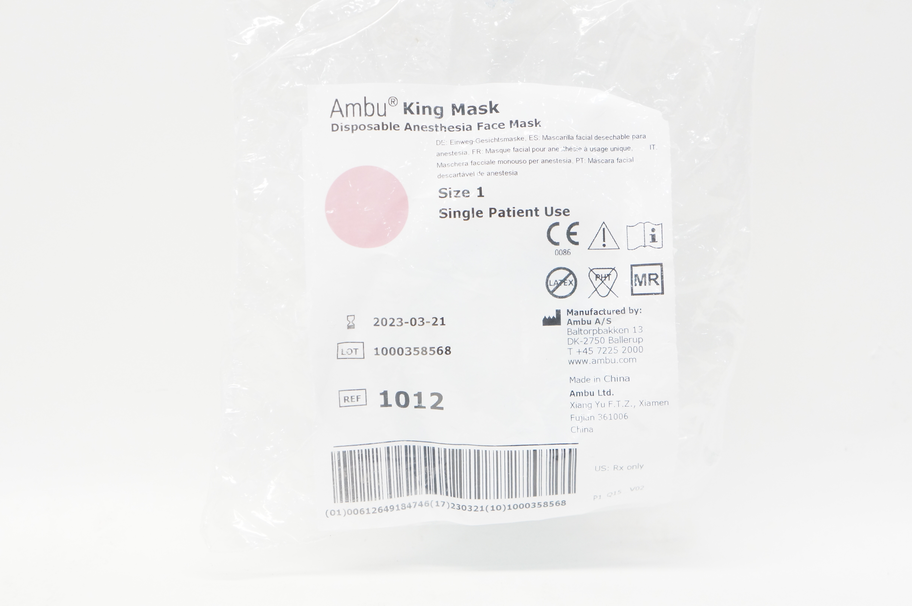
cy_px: 303
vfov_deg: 21.5
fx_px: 1594
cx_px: 456
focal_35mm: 63
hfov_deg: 31.9
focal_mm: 42
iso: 1600
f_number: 6.3
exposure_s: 1/125
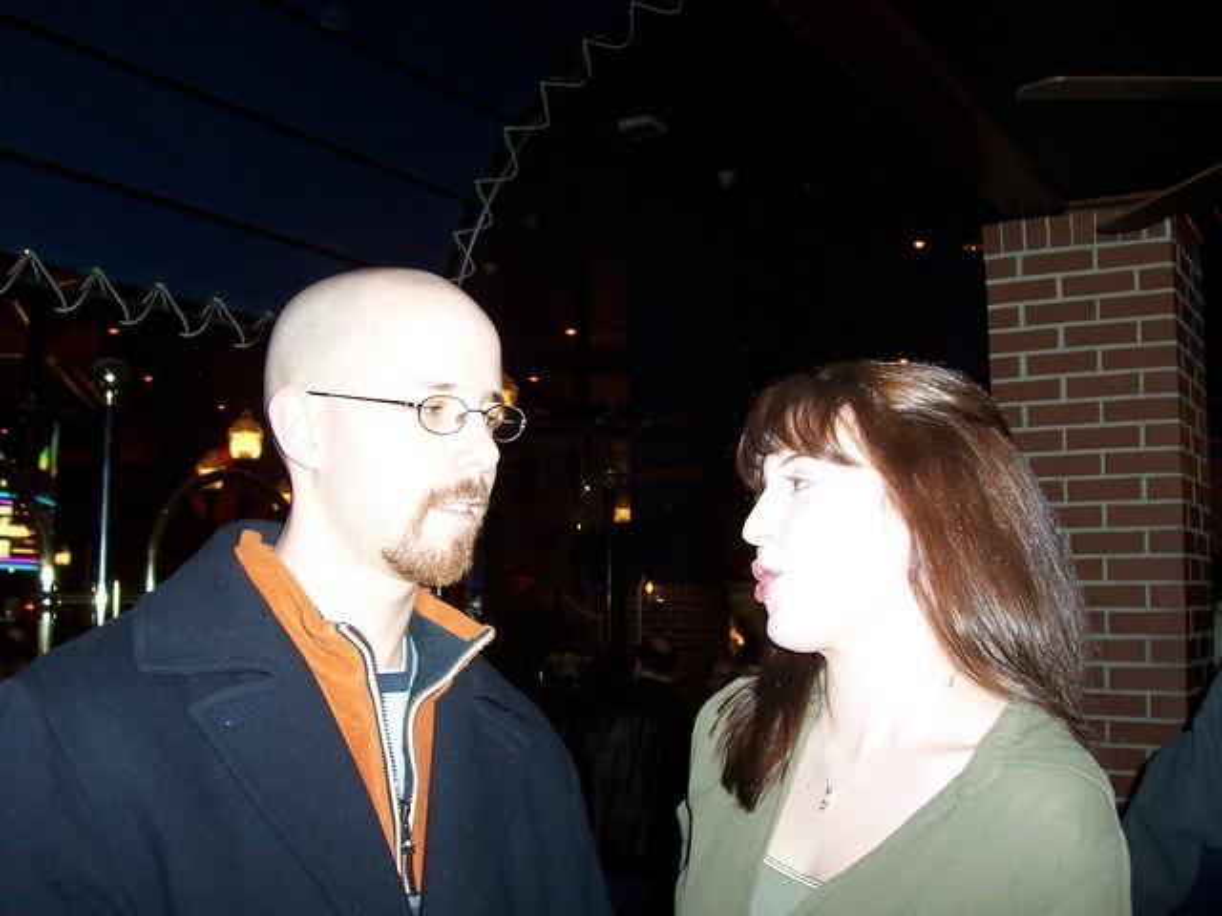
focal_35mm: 37
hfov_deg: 50.1
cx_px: 611
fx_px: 1306
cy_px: 458
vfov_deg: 38.7
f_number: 2.8
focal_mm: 5.6
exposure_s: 1/60
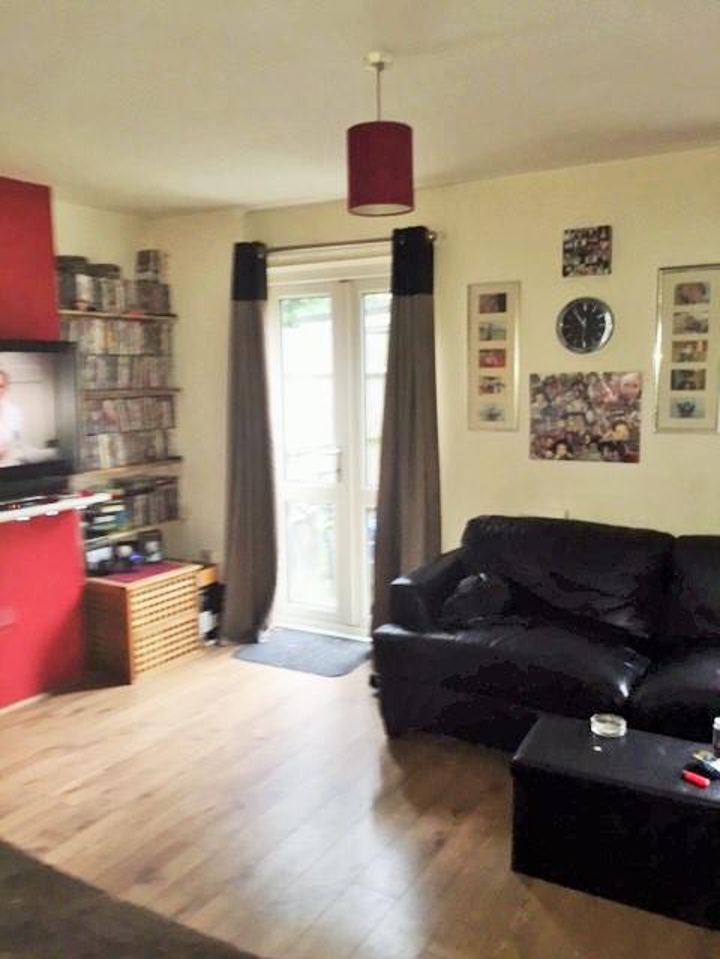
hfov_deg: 48.2
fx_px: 804
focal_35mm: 29
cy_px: 480
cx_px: 360
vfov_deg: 61.7
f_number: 2.2
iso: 125
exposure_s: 1/25
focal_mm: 4.15
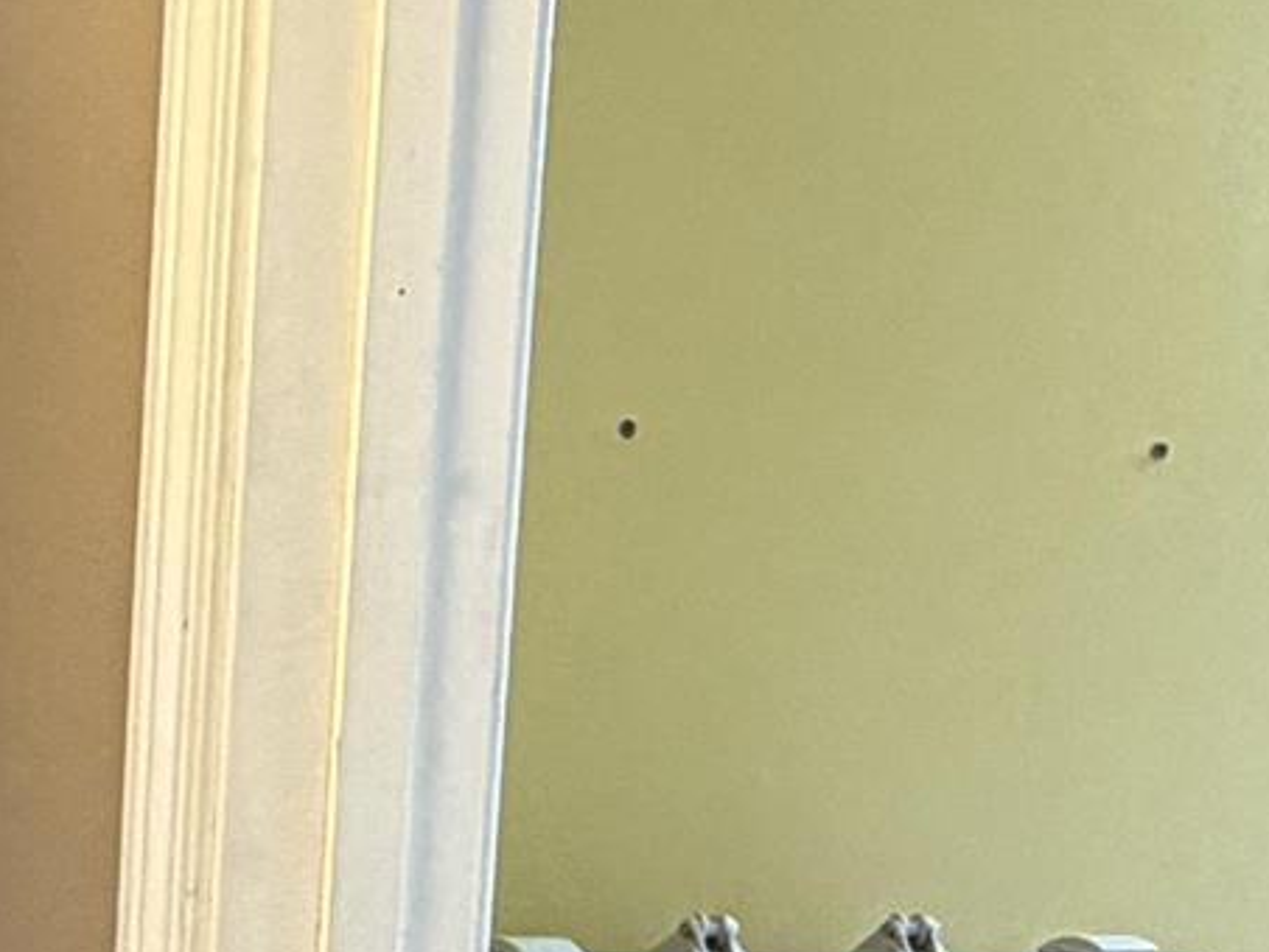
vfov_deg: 14.3
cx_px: -146
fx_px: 3484
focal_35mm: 95
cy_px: 1506
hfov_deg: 19.7
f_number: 2.2
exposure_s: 1/60
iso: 250
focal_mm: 2.22
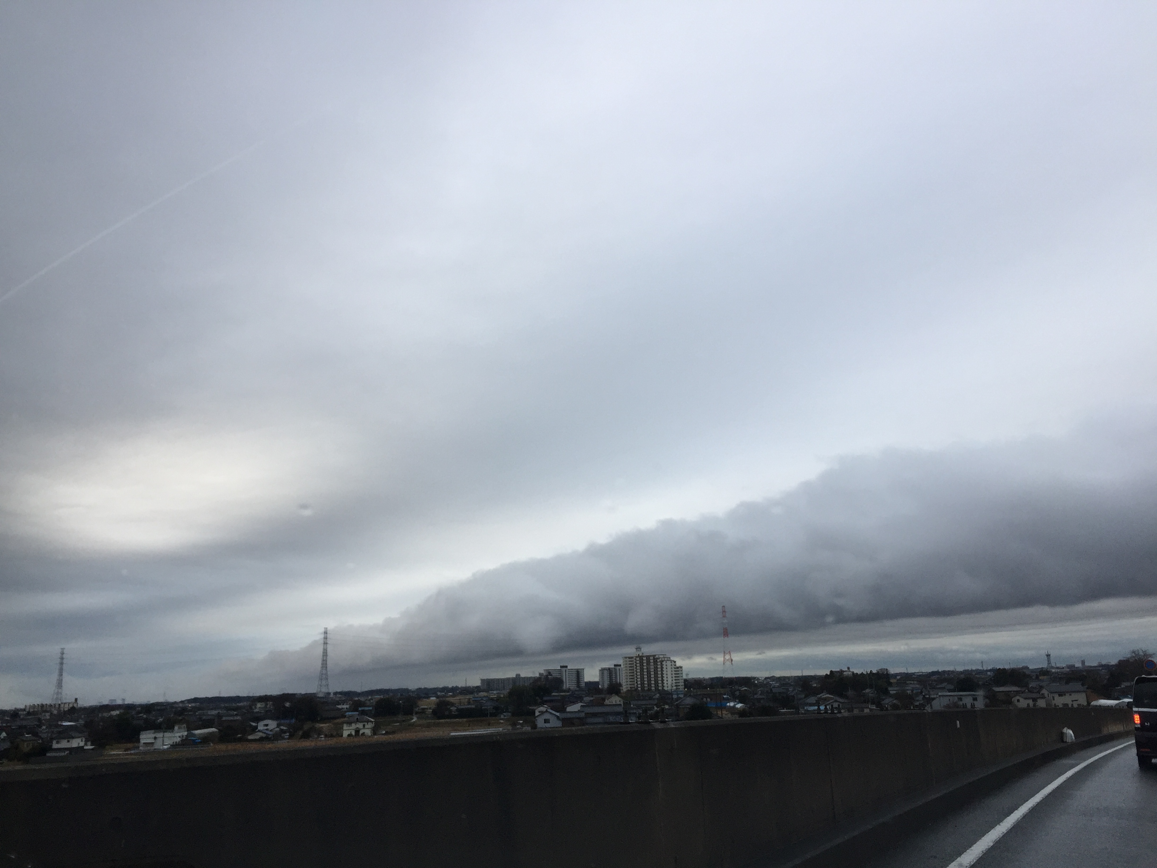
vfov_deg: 48.2
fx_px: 969
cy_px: 434
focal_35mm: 29
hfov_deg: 61.7
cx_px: 578
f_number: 2.2
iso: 40
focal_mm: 4.15
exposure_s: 1/120
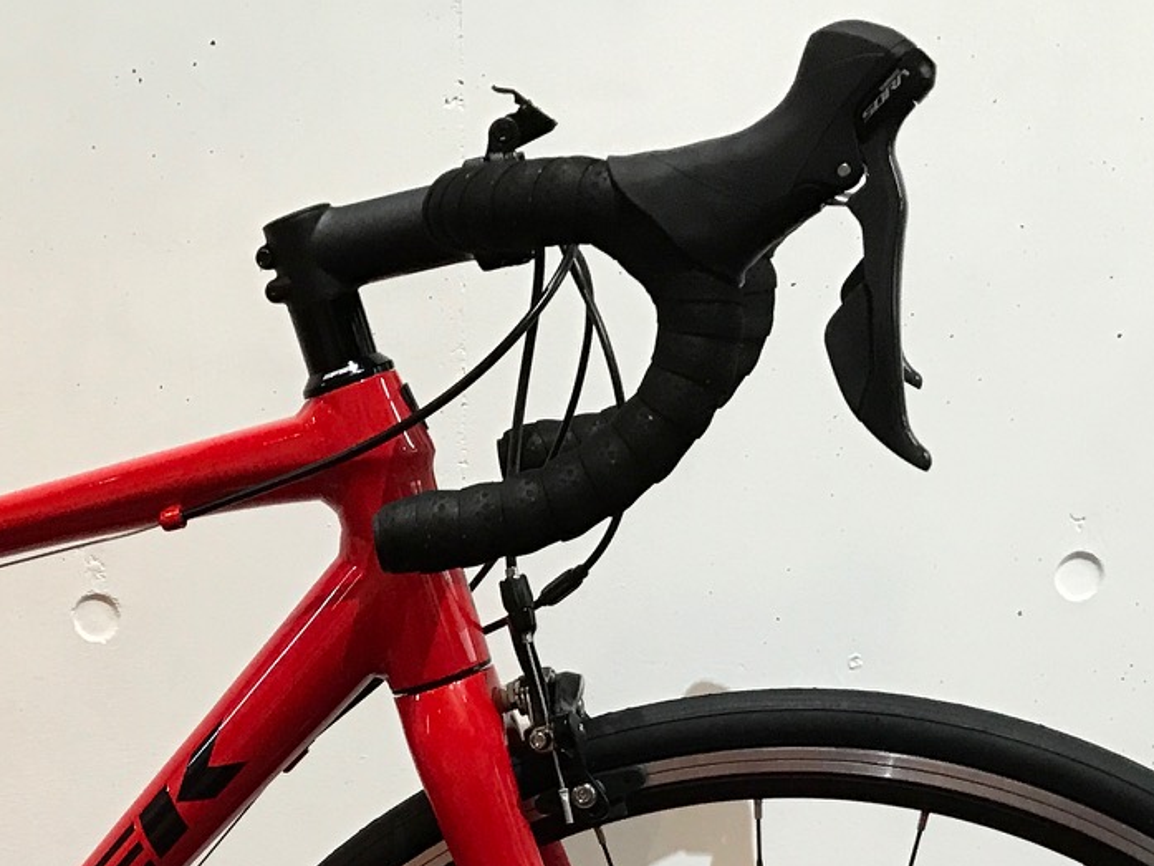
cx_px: 93
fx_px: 2701
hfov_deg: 23.4
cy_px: 1037
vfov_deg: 17.4
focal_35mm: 81
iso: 50
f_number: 1.8
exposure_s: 1/17
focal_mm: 3.99
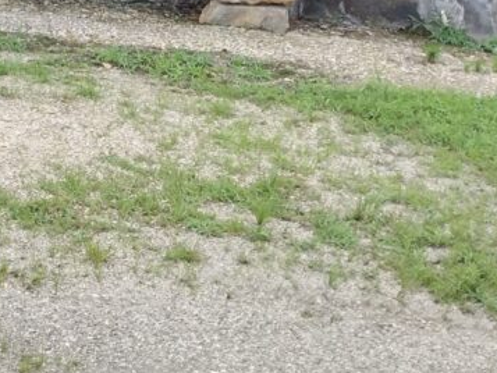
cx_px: -294
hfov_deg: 19.2
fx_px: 1235
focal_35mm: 86
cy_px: -312
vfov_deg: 14.8
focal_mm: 3.54
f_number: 2
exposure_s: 1/236
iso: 100
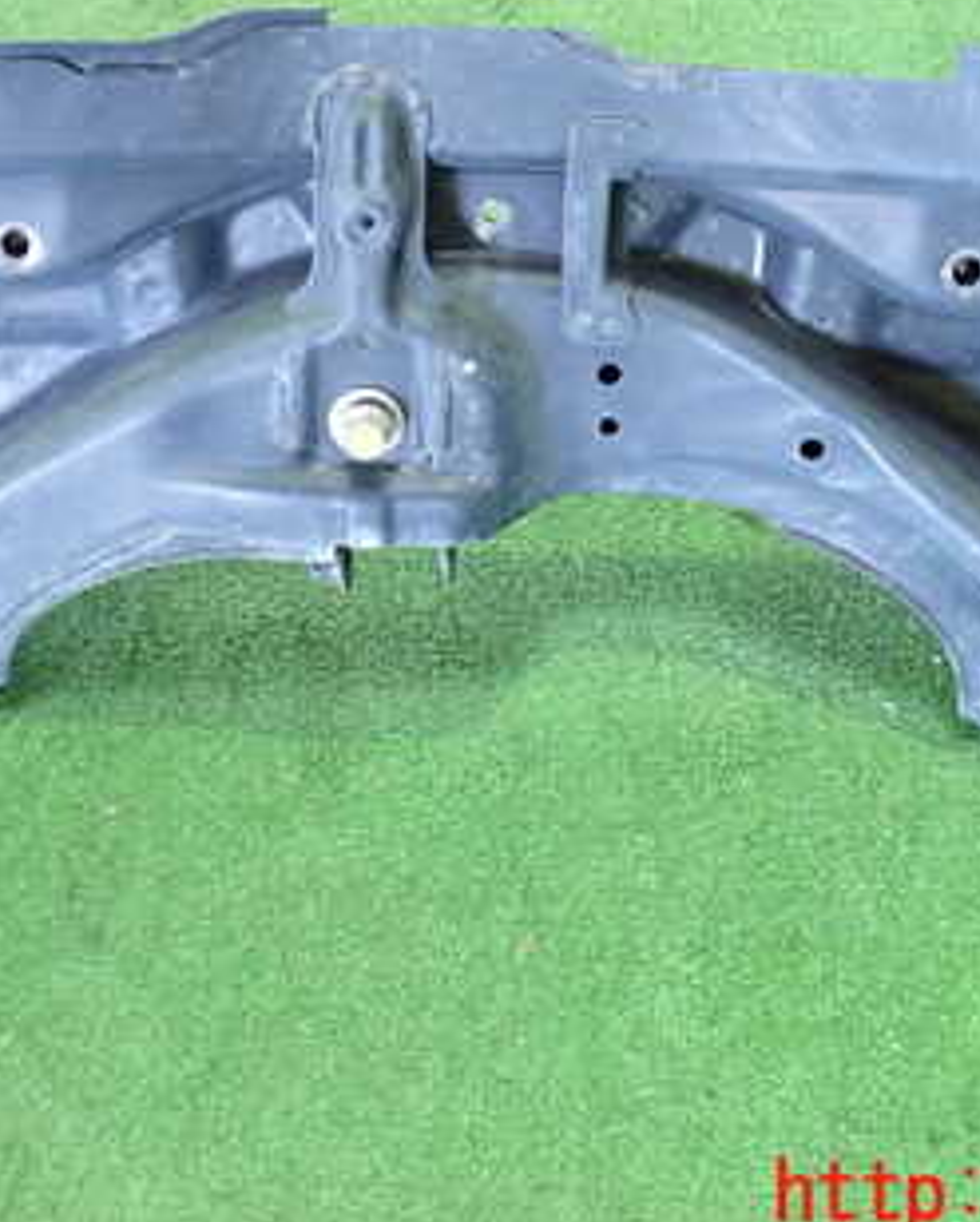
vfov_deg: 32.5
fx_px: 2063
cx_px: 480
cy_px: 353
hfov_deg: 26.7
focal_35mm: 57
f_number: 2.3
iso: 640
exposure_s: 1/30
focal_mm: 5.4
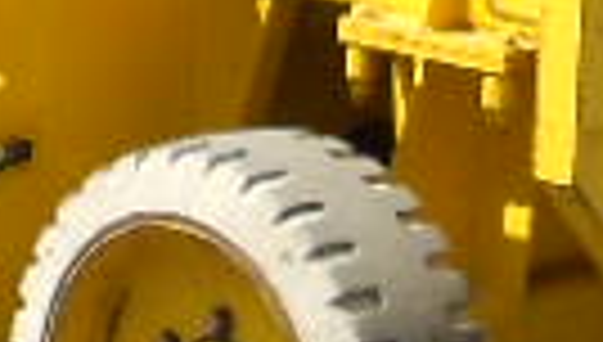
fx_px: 3461
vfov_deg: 5.5
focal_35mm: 216
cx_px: 540
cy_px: -405
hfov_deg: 9.9
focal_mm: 4.6
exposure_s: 1/640
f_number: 3.2
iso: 80
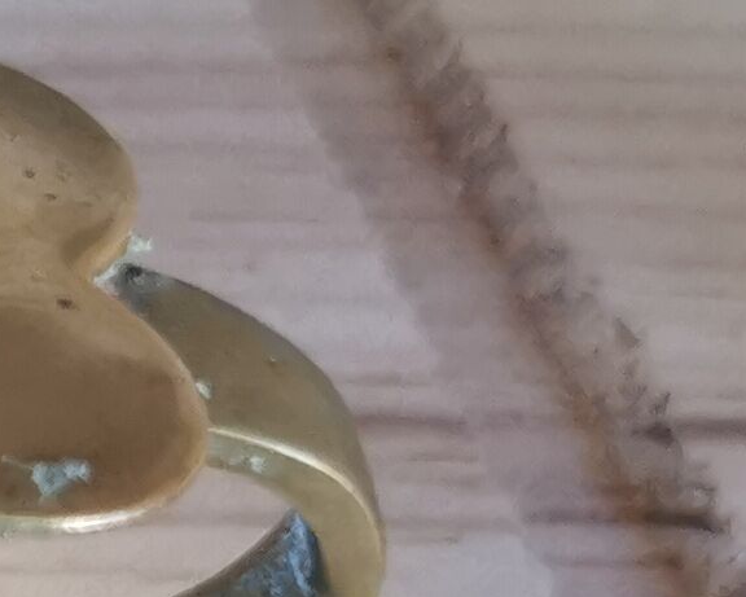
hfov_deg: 9.1
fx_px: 3688
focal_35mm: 167
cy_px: 808
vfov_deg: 9.1
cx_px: -1541
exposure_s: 1/120
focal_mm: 5.56
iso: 160
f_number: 1.6
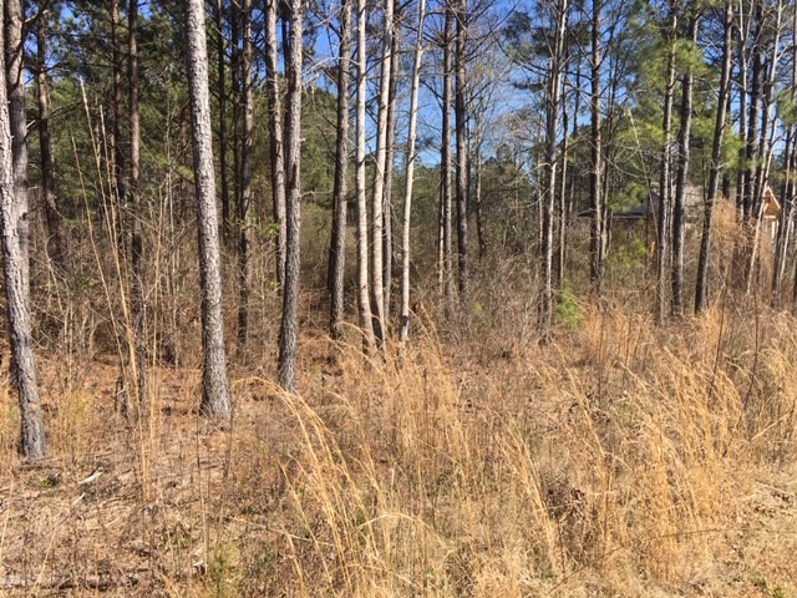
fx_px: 668
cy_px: 299
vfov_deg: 48.2
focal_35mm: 29
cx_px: 398
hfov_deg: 61.7
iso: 25
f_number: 2.2
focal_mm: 4.15
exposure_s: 1/855
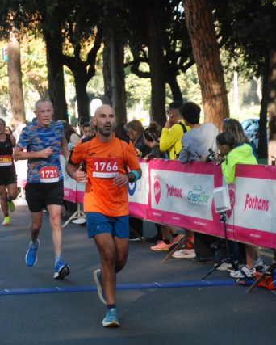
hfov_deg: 10.4
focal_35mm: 149
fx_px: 1517
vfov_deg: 13.0
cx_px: 124
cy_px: 213
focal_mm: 75
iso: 1000
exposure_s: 1/320
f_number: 5.6
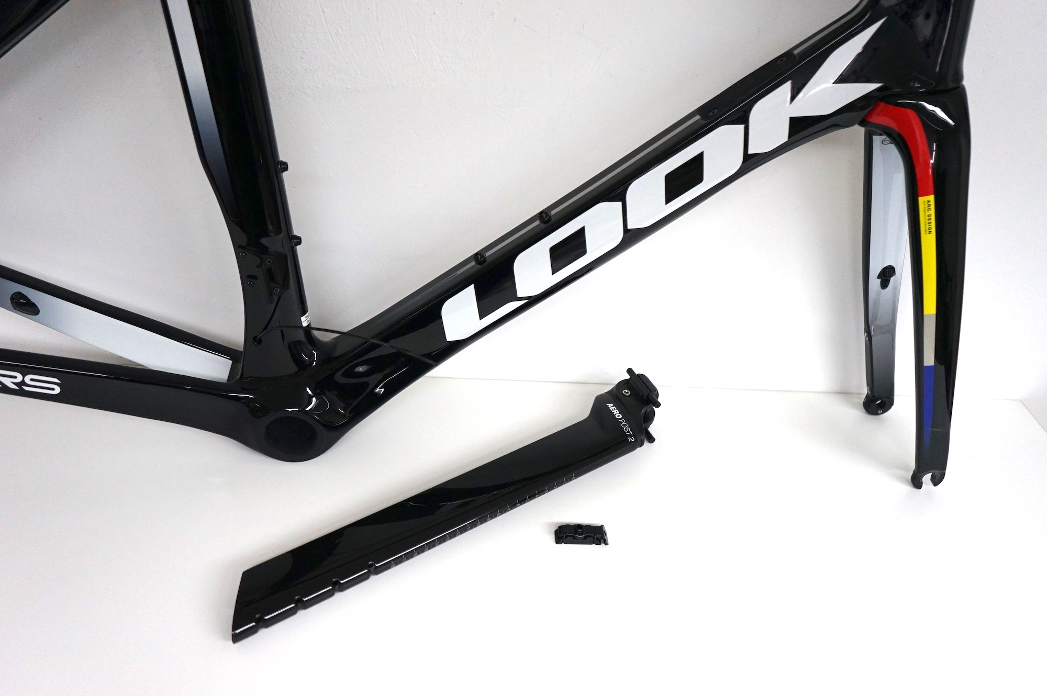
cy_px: 348
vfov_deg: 44.9
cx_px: 524
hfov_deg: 63.7
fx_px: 843
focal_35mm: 29
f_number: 4
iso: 1600
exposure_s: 1/160
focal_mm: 29
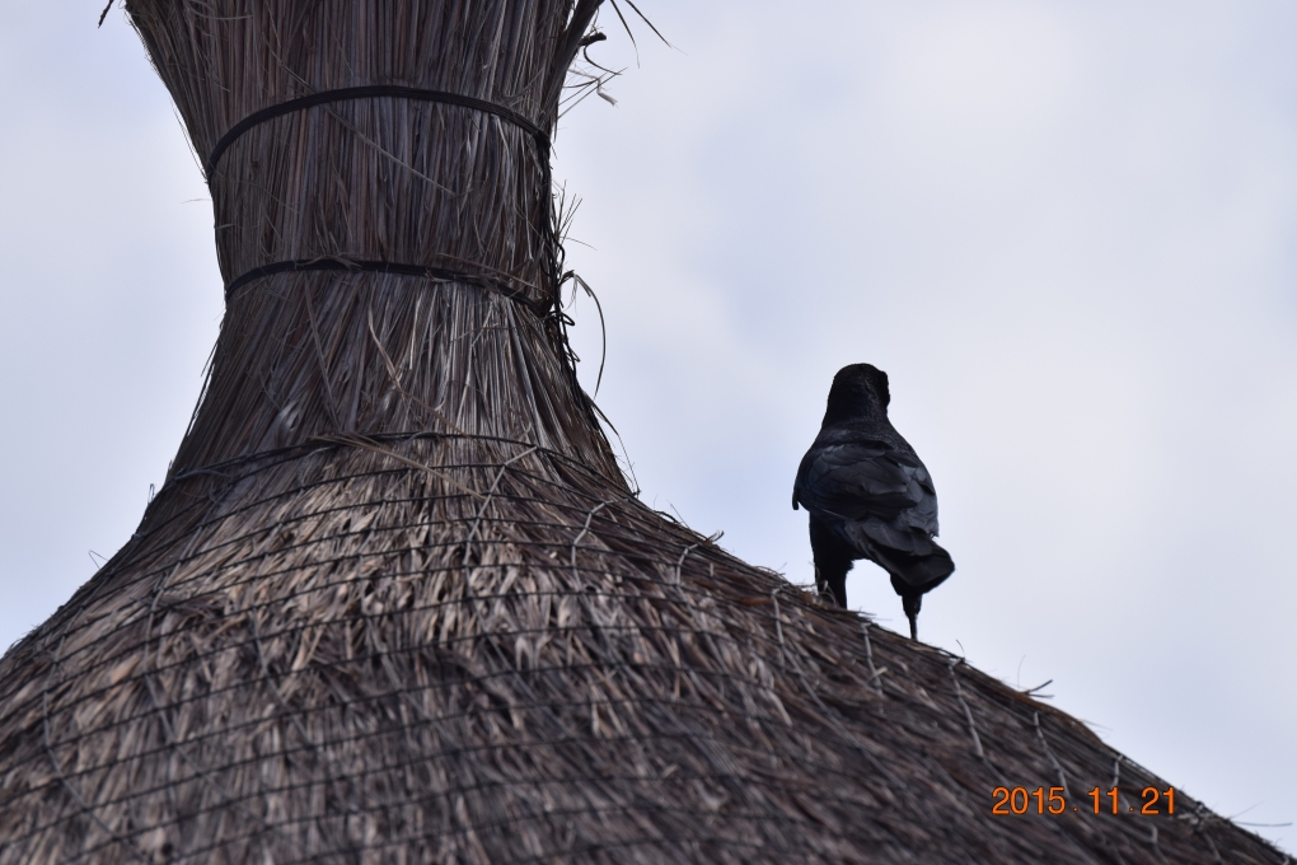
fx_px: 9493
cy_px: 432
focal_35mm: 264
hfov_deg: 7.8
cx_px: 650
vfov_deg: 5.2
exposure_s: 1/2000
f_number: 8
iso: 400
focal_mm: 175
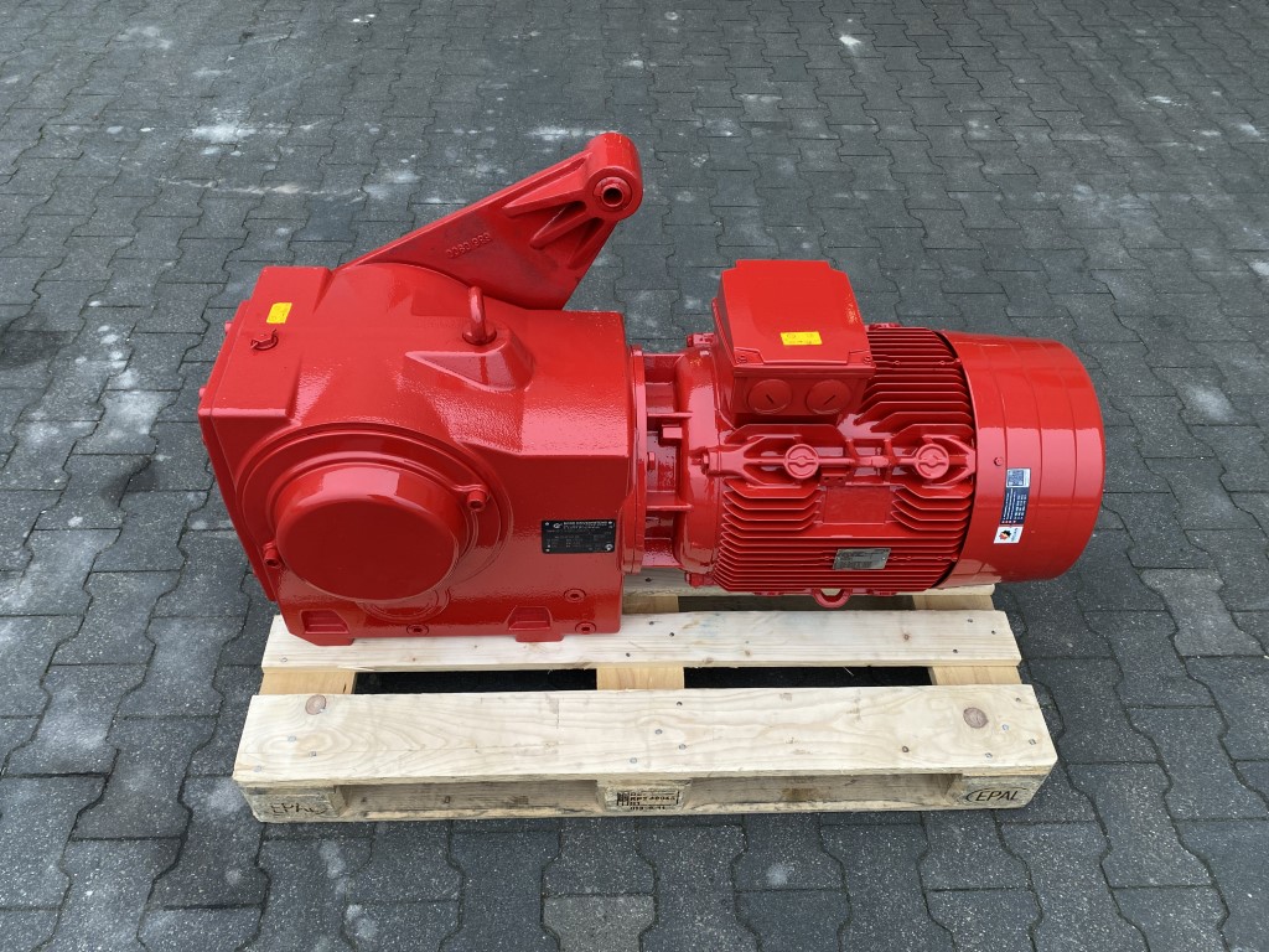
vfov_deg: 53.1
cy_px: 476
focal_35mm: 26
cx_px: 634
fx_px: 953
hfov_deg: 67.3
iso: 100
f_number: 1.8
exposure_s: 1/121
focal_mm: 4.25
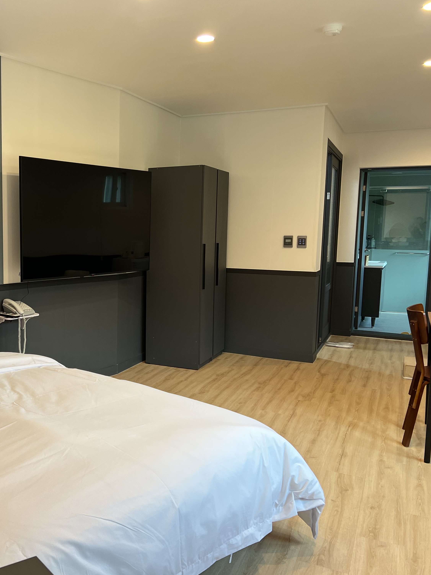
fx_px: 581
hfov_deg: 39.2
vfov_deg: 52.6
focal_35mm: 35
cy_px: 288
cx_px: 92
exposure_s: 1/121
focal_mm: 5.7
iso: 100
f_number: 1.5
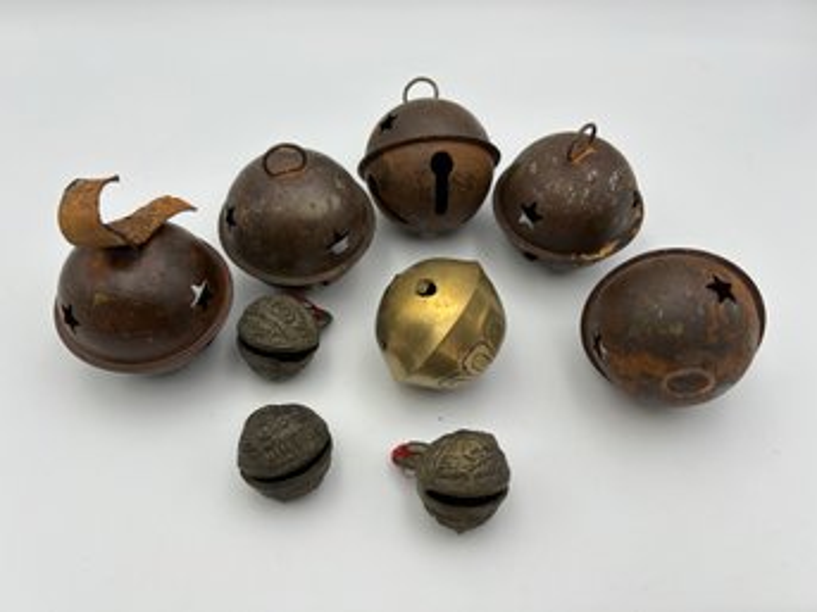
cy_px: 306
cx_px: 408
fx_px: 613
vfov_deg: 53.0
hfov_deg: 67.3
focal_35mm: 26
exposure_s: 1/982
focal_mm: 5.7
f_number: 1.5
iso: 50
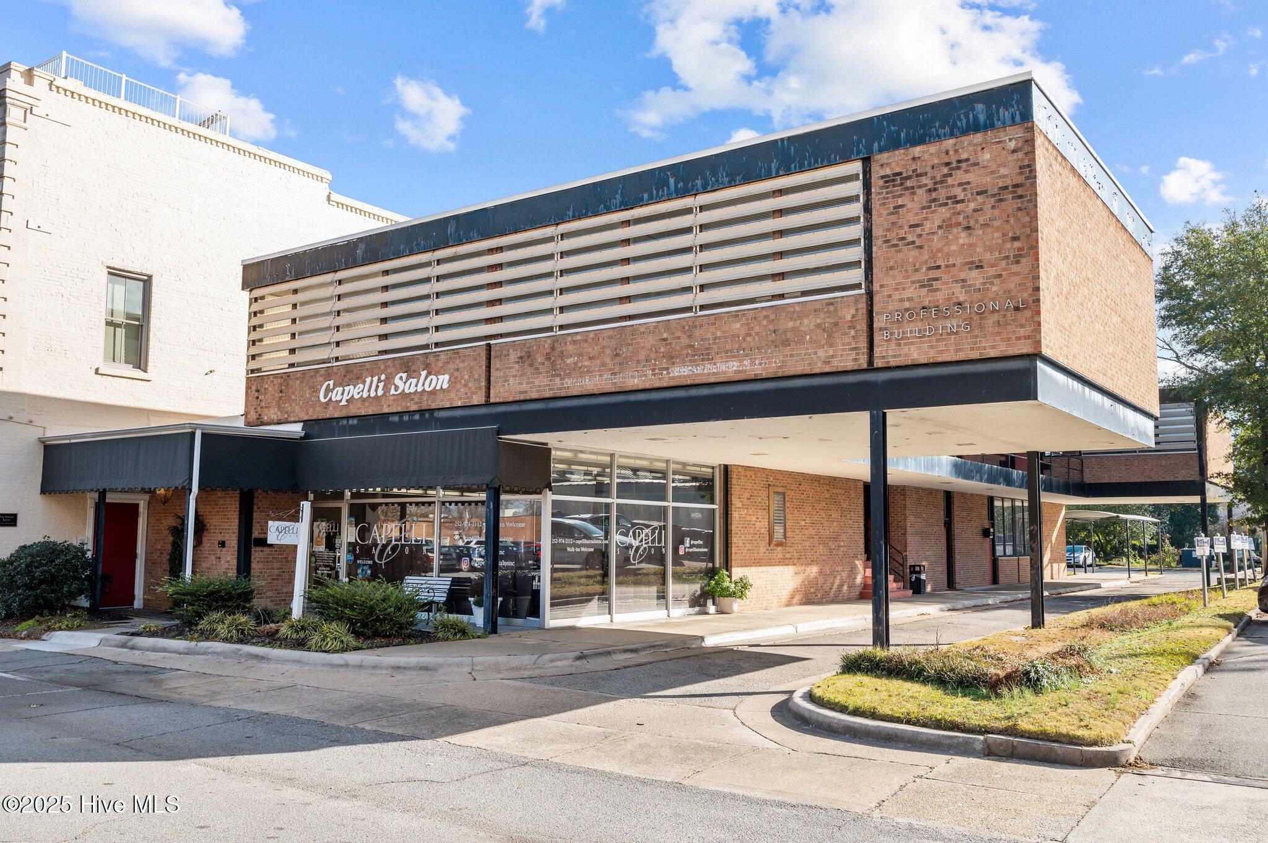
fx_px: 1091
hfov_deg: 60.3
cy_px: 422
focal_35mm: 31
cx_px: 634
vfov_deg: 42.3
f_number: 8
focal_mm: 31
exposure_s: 1/200
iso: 250
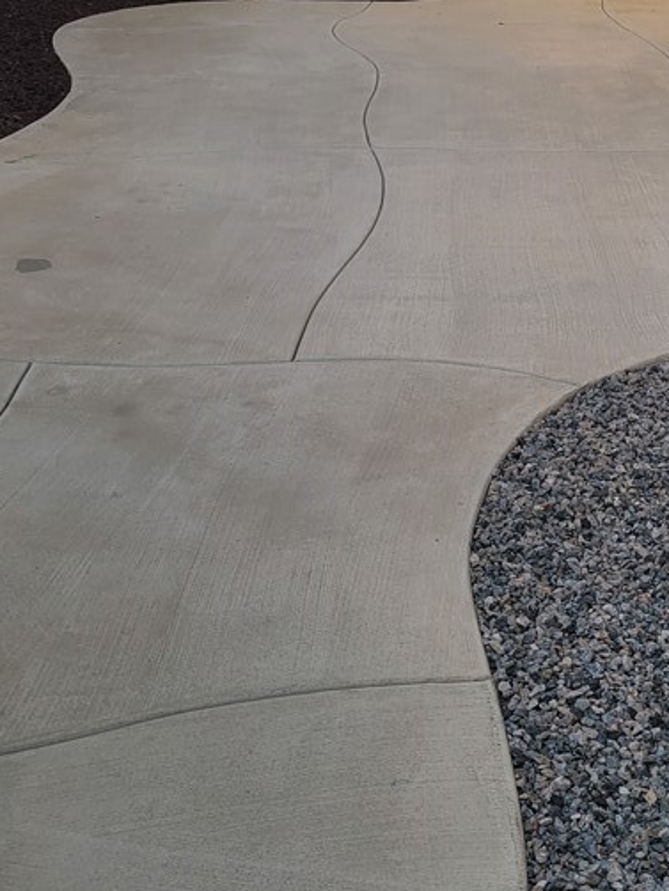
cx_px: 532
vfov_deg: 35.7
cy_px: 282
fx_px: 1365
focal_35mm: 53
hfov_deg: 27.0
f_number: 1.8
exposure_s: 1/634
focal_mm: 5.4
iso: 40
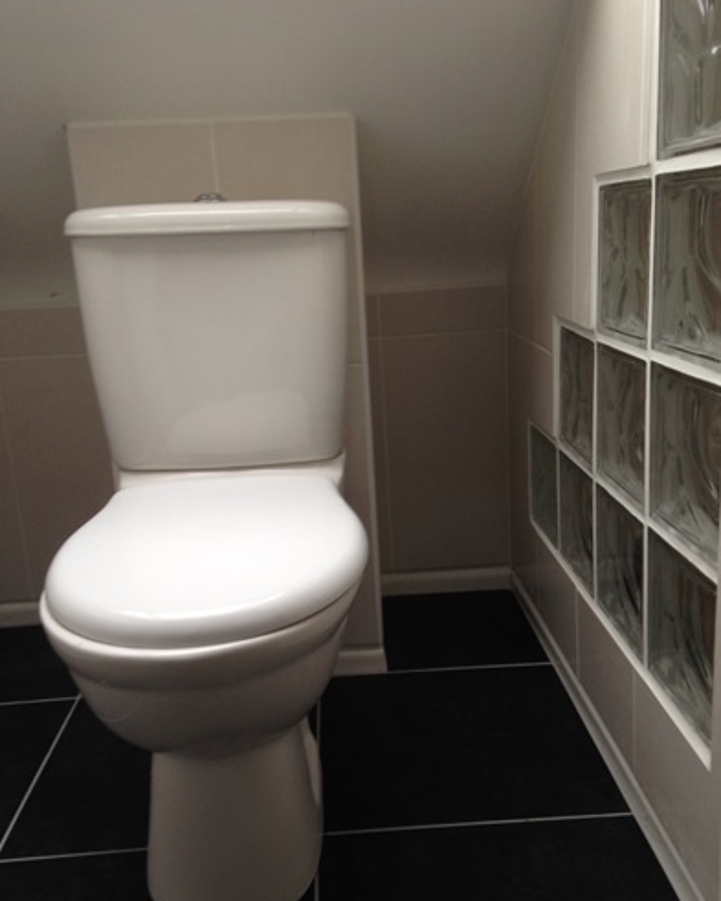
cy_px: 463
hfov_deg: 42.2
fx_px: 933
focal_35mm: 35
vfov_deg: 51.5
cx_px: 361
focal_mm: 4.12
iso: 50
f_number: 2.4
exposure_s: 1/20
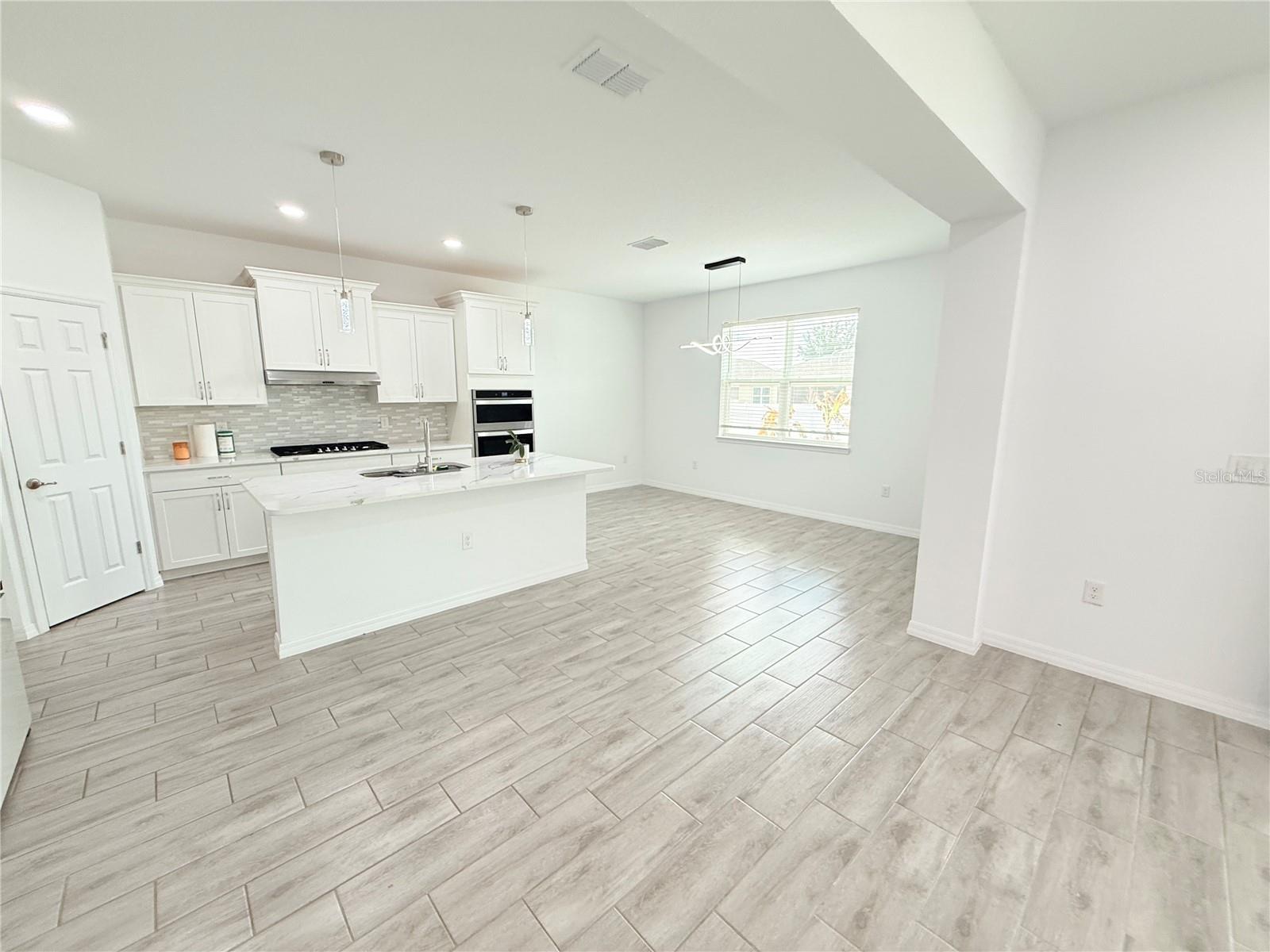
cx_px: 635
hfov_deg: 102.1
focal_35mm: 14
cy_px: 476
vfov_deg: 85.7
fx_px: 514
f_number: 2.2
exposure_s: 1/120
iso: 200
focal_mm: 2.22
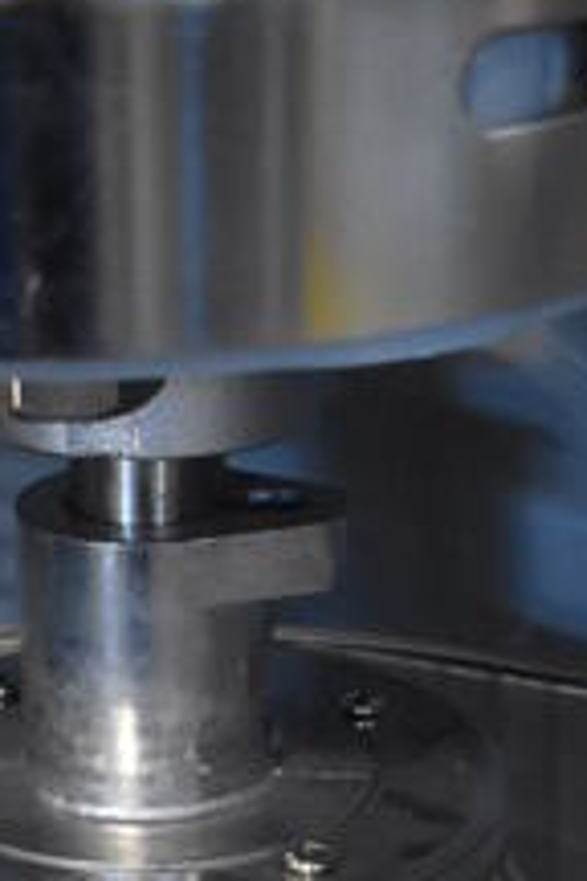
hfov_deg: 11.9
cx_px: 57
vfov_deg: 15.5
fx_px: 2788
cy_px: 1572
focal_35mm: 114
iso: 2500
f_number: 3.5
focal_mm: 18
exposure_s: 1/125
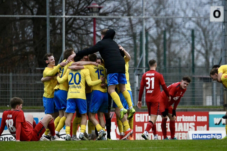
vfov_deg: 2.9
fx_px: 3039
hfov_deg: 4.3
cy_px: 86
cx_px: 128
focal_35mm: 482
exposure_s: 1/1600
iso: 8000
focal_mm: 400
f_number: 5.6
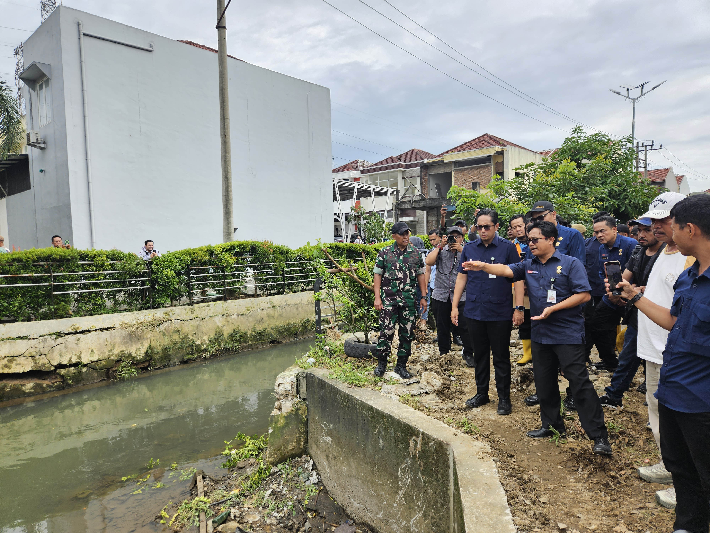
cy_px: 266
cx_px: 355
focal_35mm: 23
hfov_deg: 73.9
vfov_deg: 58.9
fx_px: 472
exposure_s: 1/890
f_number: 1.8
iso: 25
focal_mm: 5.4
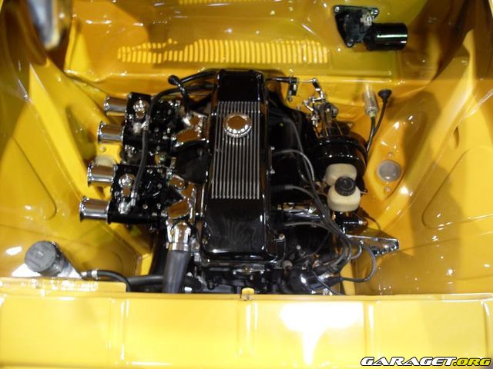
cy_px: 184
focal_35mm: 28
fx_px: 399
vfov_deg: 49.7
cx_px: 246
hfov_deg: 63.4
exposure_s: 1/4
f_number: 2.8
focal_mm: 6
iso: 200
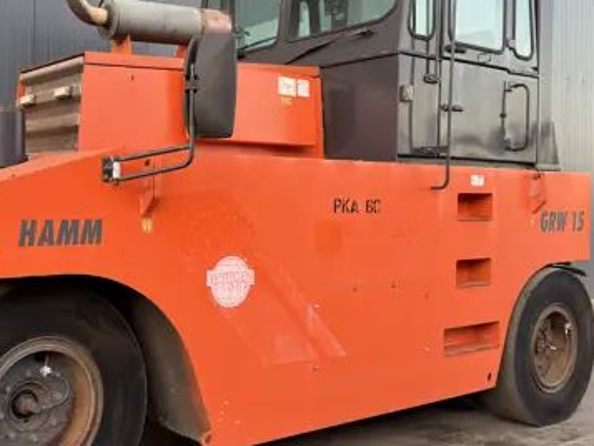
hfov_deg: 43.1
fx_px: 738
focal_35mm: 43
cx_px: 191
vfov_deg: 33.6
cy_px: 206
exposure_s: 1/121
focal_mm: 6.76
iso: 80
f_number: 1.78
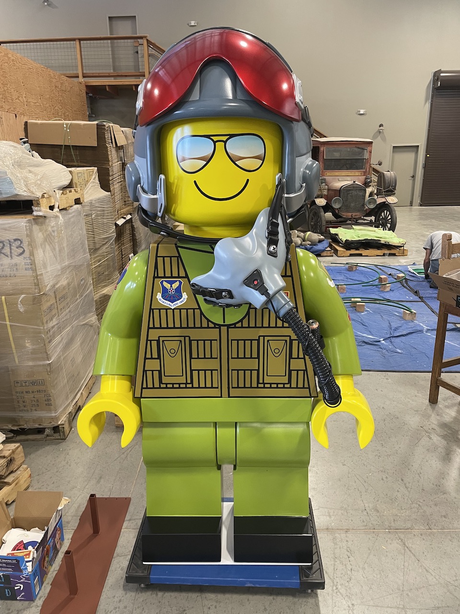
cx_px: 230
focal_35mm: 26
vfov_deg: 67.3
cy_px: 307
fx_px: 461
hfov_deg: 53.1
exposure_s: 1/60
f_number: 1.6
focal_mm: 4.2
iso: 125
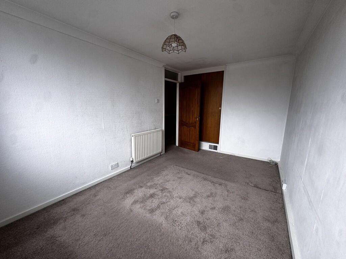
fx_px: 140
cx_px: 173
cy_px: 130
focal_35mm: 14
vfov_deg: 85.7
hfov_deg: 102.1
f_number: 2.2
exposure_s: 1/99
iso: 80
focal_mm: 2.22
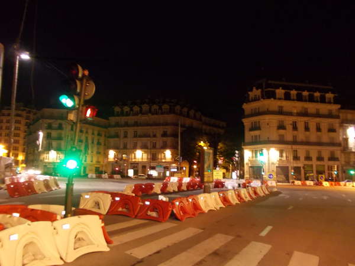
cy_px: 133
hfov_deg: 63.4
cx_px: 178
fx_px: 287
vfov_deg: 49.7
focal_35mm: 28
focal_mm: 4
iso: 320
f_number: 2.7
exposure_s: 1/2
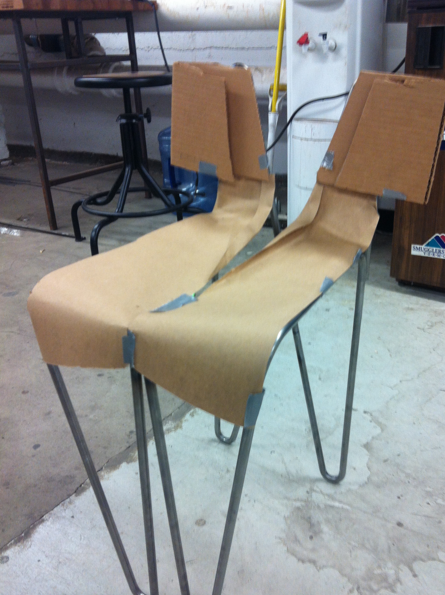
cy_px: 327
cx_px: 245
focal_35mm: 39
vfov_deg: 47.9
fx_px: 670
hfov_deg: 36.7
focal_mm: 3.85
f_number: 2.8
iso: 80
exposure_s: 1/17
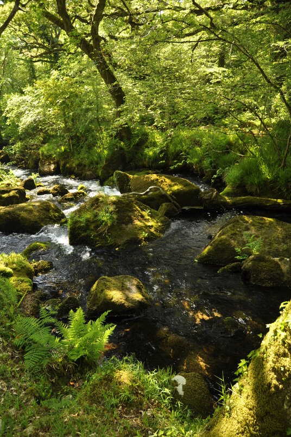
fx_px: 328
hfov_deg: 47.9
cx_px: 146
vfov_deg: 67.4
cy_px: 218
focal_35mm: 27
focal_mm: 18
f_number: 3.5
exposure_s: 1/50
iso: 250
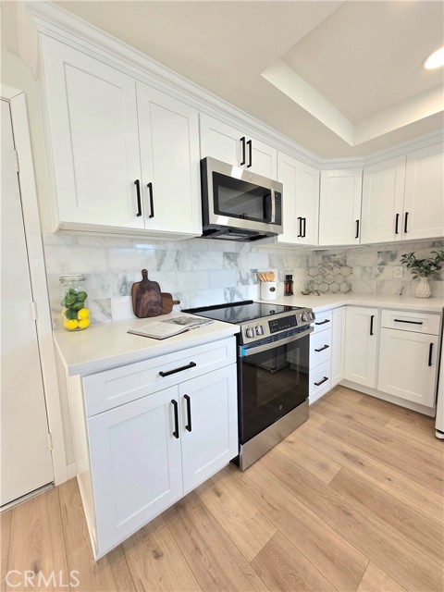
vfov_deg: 106.2
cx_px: 222
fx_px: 222
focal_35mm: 13
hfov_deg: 89.9
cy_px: 296
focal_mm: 1.7
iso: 32
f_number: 2.2
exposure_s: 1/60.2
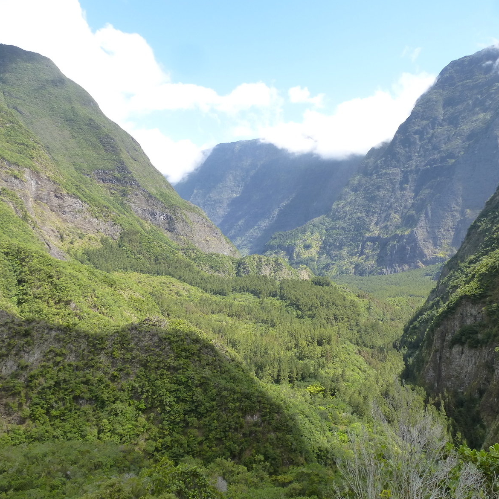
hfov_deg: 55.5
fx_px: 473
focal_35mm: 29
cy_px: 254
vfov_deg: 55.6
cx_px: 275
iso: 160
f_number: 4
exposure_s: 1/320
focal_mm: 4.3
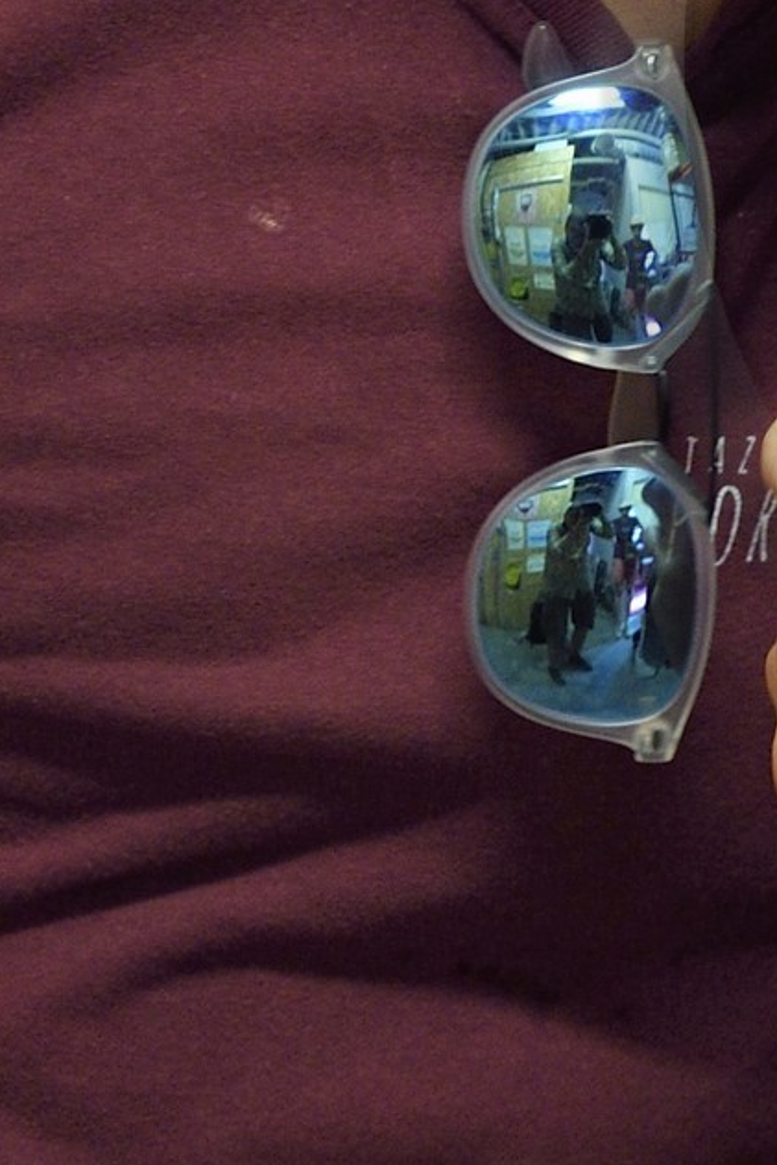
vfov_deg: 11.6
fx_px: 5662
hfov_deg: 7.6
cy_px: 61
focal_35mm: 175
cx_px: 1449
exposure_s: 1/25
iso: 1600
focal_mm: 46
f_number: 5.6
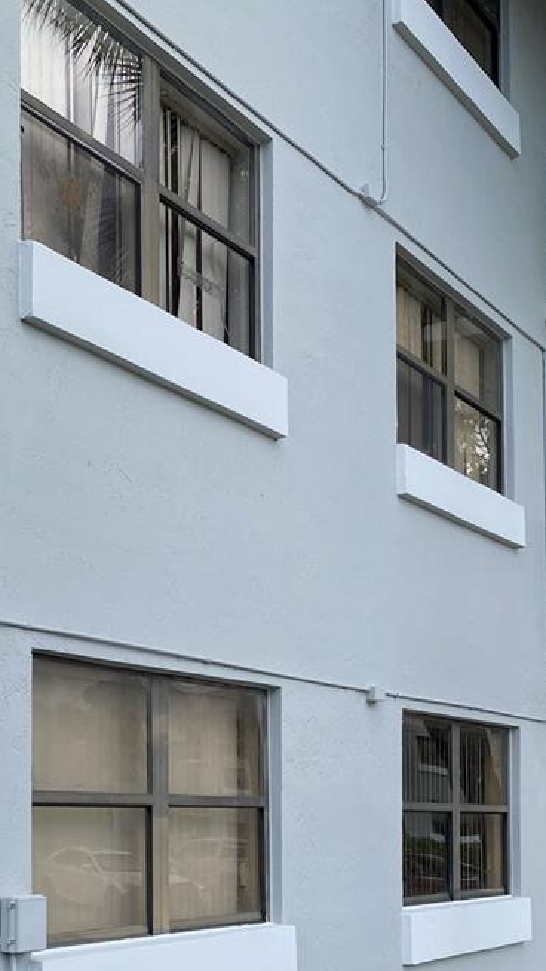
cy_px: 815
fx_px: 1338
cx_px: 180
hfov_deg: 23.0
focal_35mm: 52
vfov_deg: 38.0
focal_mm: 4.25
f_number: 1.8
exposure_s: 1/557
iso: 32
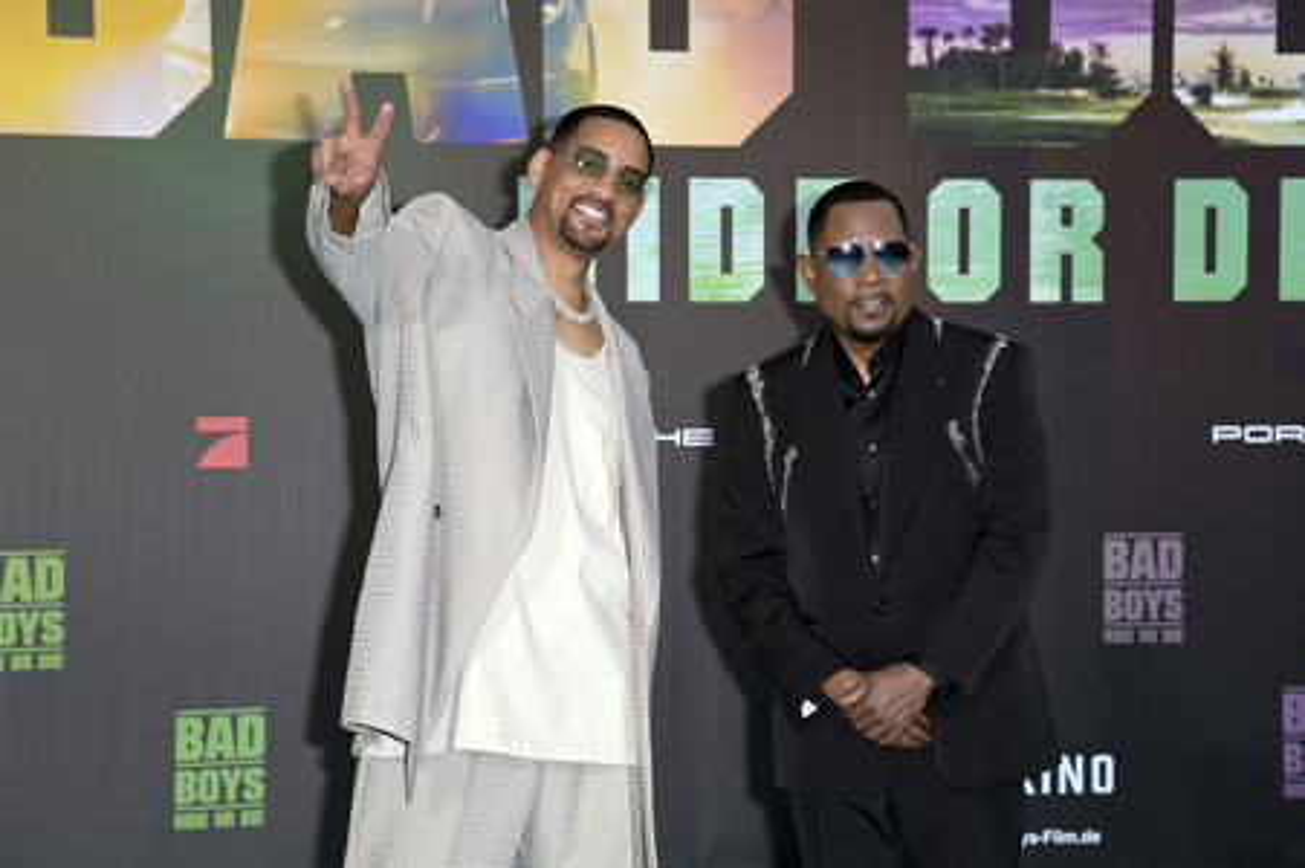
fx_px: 3332
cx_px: 652
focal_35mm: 92
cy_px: 434
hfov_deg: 22.2
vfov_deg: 14.8
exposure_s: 1/250
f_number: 5.6
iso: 320
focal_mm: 92
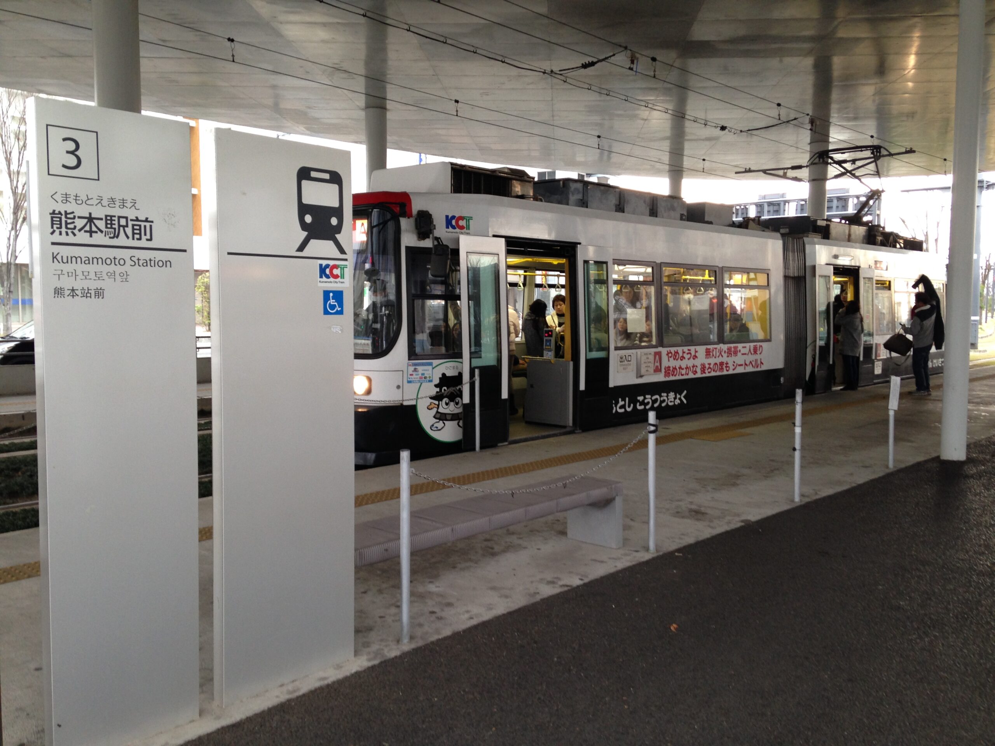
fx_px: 949
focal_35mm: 33
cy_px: 373
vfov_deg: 42.9
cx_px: 498
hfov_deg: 55.4
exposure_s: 1/20
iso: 80
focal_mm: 4.12
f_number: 2.4
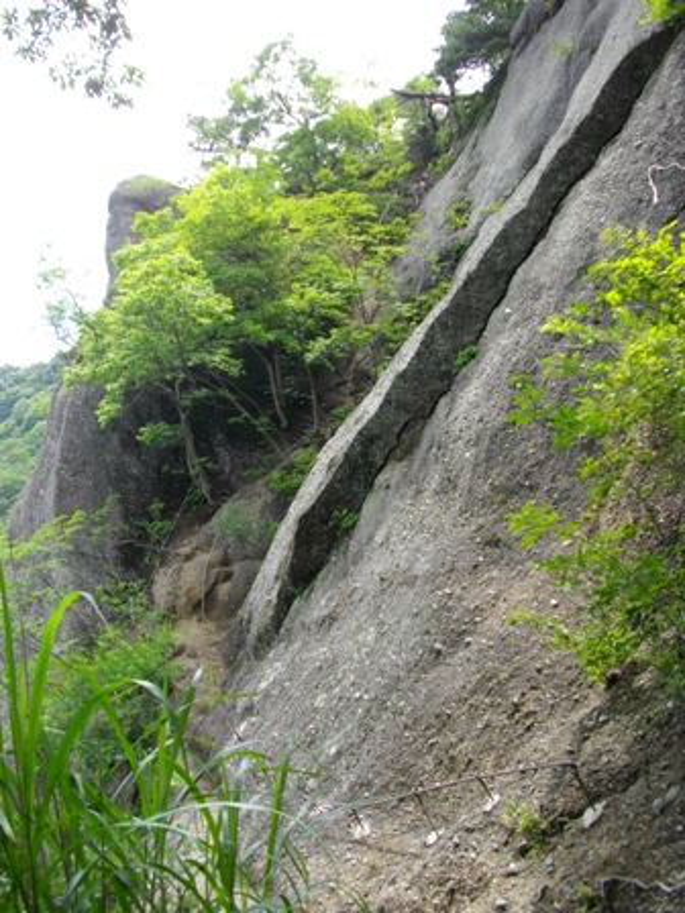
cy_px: 456
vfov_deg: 56.8
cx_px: 342
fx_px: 844
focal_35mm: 32
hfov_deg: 44.2
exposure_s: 1/320
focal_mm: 5.7
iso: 100
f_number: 2.9
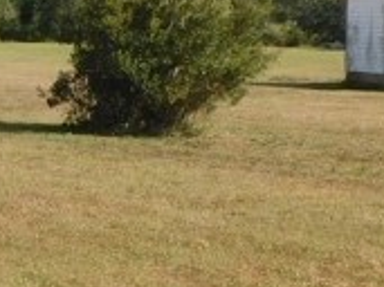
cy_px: 25
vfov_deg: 10.7
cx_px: -216
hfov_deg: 13.4
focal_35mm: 138
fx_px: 1530
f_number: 3
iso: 125
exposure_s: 1/1000
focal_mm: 4
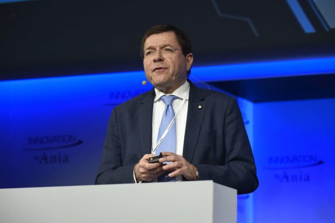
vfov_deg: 10.1
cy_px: 112
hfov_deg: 15.2
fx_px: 1255
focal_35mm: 135
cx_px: 168
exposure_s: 1/250
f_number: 6.3
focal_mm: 135
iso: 2500
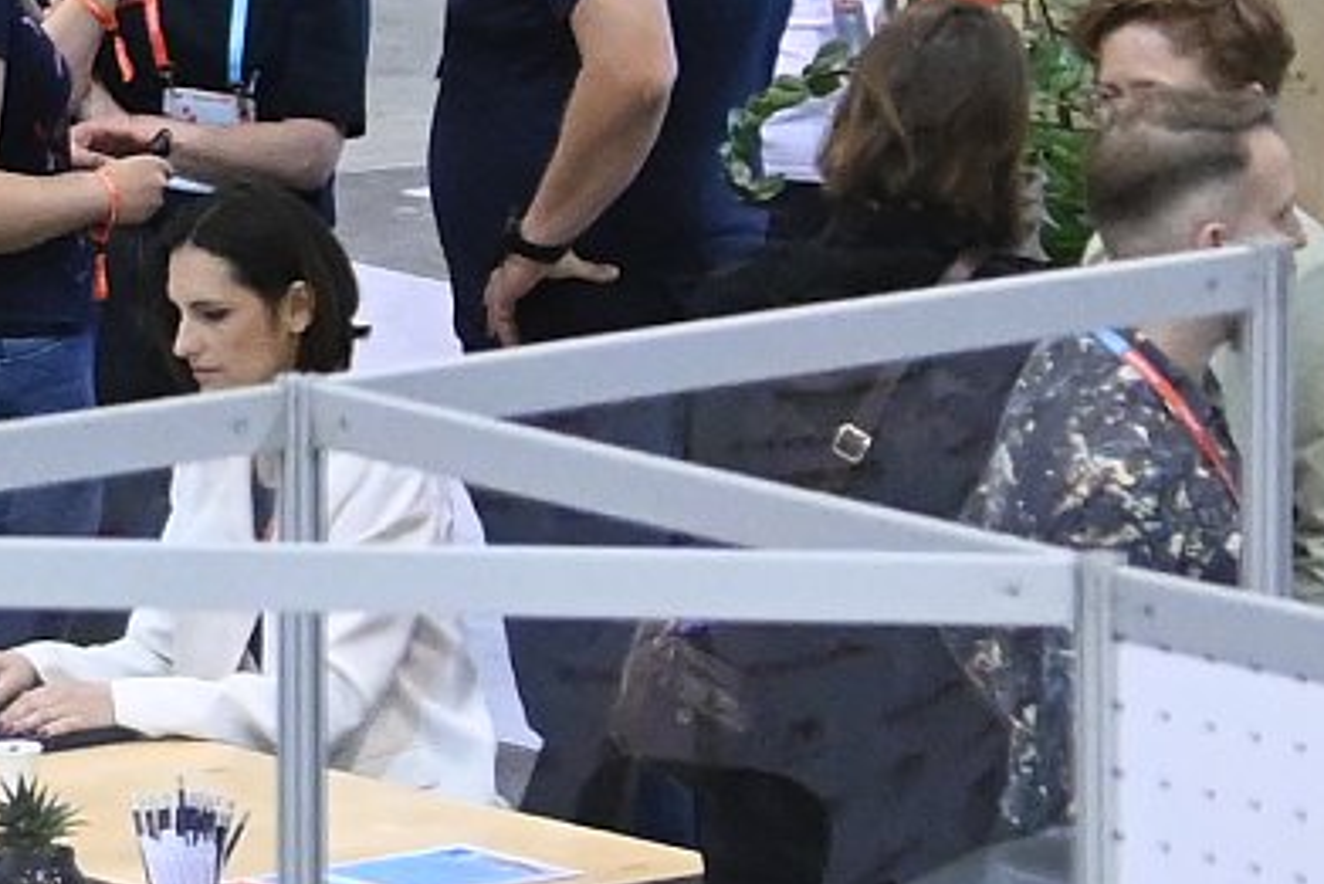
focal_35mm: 652
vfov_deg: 2.1
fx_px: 23987
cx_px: -664
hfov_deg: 3.2
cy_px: 195
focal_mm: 68
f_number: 2.8
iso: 2500
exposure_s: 1/250
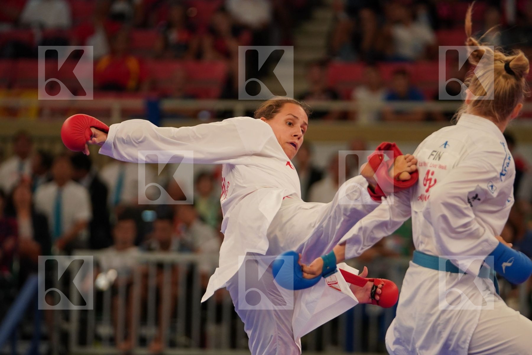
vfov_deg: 5.1
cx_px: 266
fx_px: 3960
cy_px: 178
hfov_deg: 7.7
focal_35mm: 268
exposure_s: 1/1000
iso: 1600
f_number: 2.8
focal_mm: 179
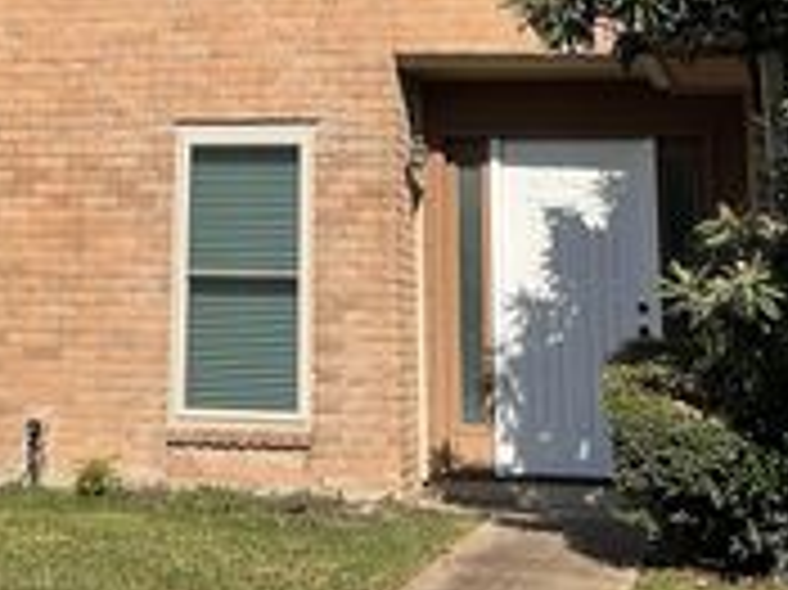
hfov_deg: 23.4
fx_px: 1888
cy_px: -101
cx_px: 212
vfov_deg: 17.0
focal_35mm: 83
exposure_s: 1/2801
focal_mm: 3
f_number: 1.8
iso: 16
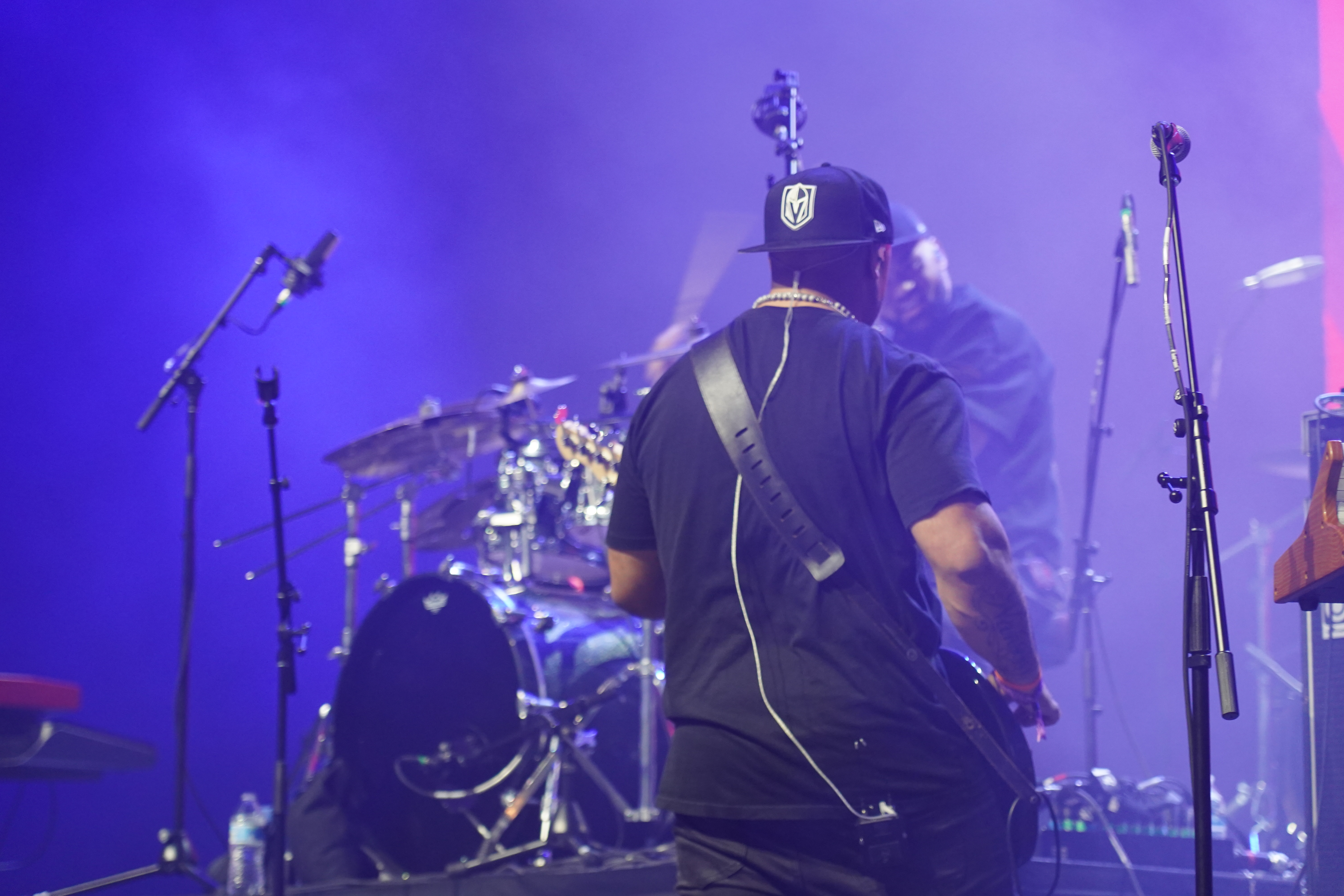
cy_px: 448
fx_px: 3920
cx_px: 672
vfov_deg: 13.0
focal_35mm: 105
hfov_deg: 19.5
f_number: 4
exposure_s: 1/160
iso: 3200
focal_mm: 105
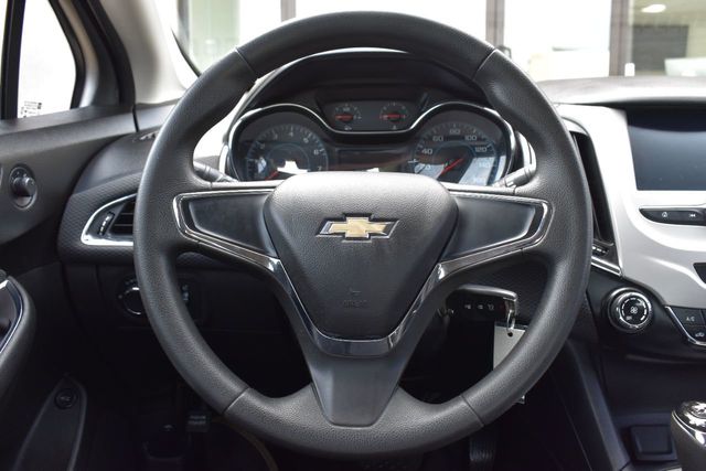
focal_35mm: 36
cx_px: 353
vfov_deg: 36.9
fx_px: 706
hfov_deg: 53.1
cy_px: 236
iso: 400
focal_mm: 24
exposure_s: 1/25
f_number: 7.1
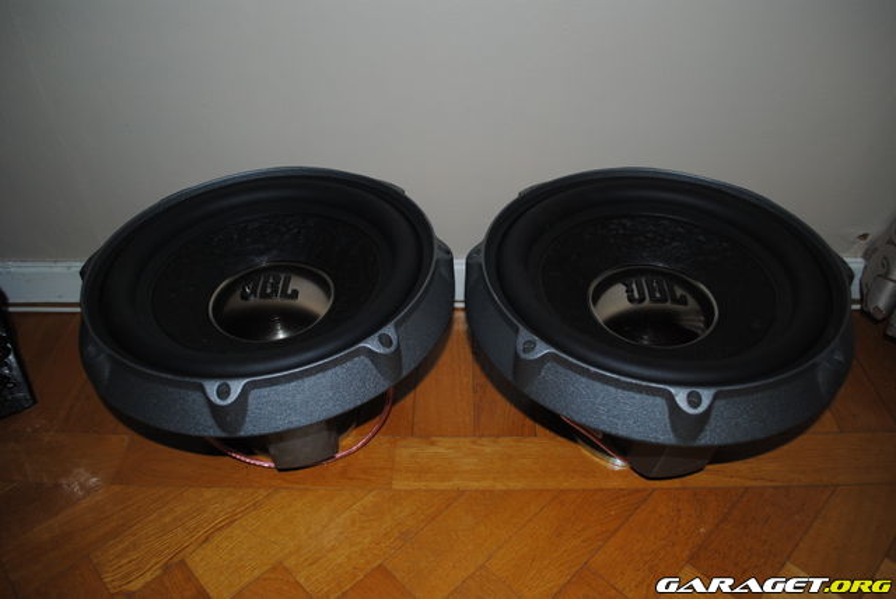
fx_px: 673
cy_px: 300
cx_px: 448
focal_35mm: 27
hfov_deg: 67.3
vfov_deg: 48.0
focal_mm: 18
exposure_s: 1/60
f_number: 3.5
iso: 200
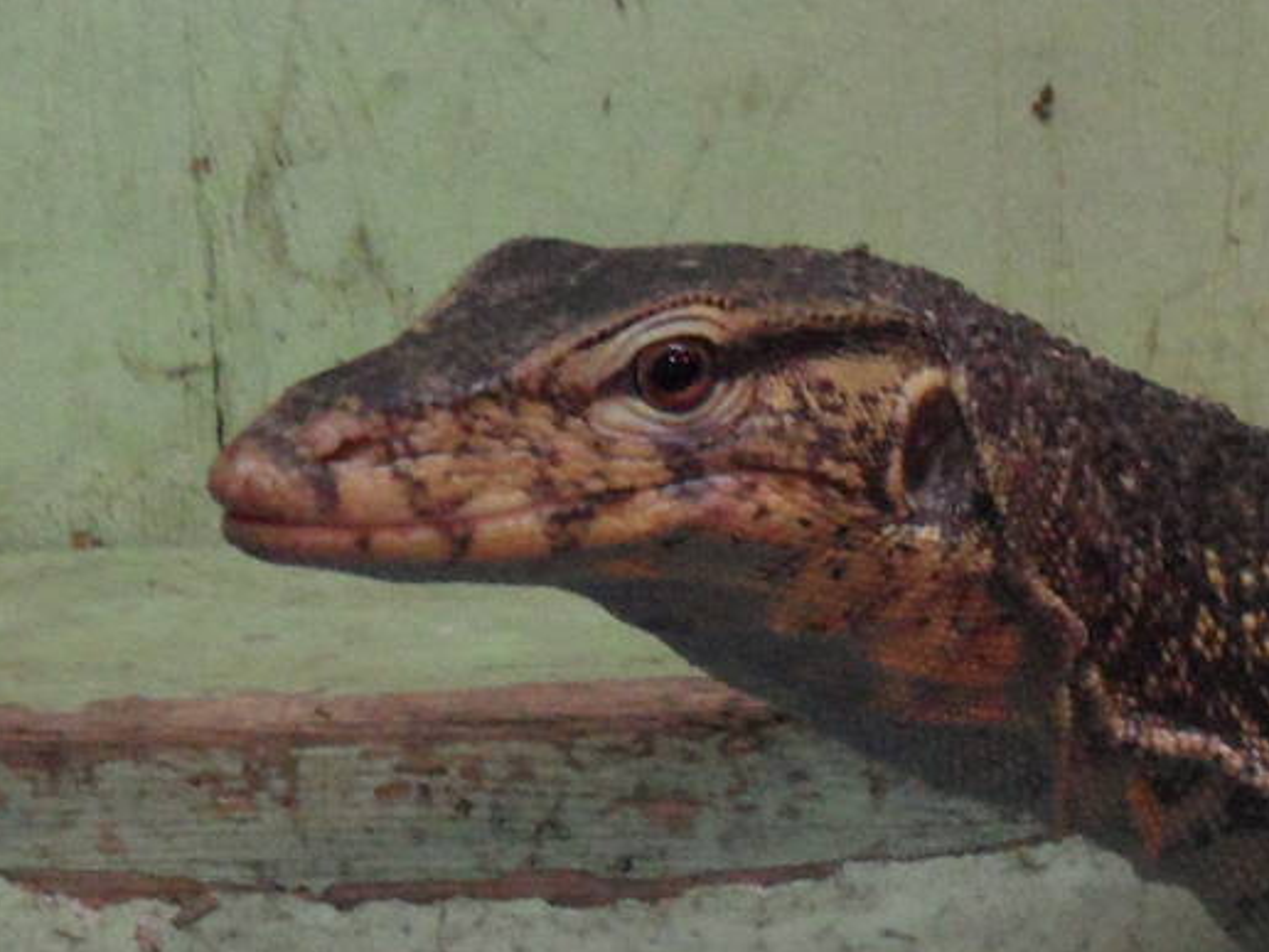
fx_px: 11364
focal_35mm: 310
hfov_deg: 6.3
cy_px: 1036
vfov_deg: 4.8
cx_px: 1594
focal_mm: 16.3
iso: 400
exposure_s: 1/6
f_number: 4.4
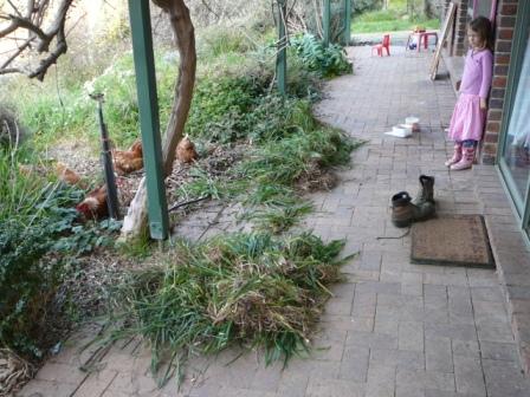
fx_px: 536
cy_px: 198
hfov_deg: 52.6
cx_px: 265
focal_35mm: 35
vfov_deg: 40.7
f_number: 2.8
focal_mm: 5.2
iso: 100
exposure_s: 1/40
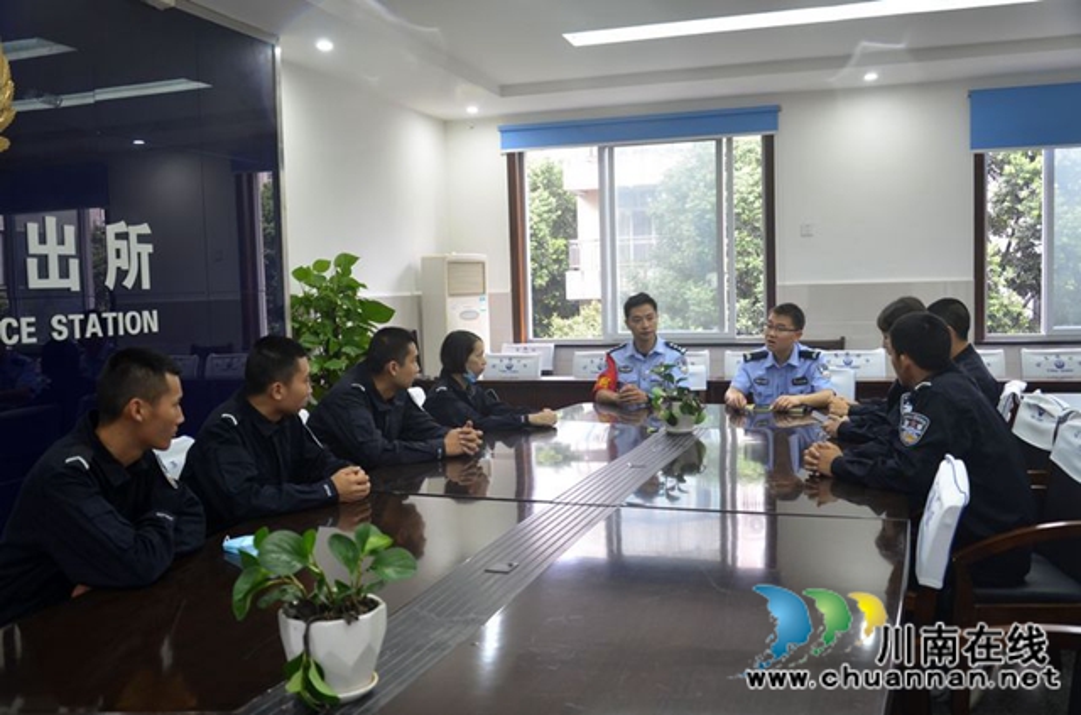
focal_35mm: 33
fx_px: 988
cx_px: 540
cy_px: 358
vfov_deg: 39.7
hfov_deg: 57.4
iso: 160
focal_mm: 22
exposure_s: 1/10
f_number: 3.8
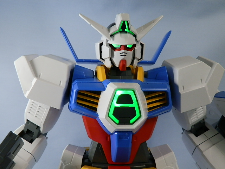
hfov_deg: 54.0
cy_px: 84
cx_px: 112
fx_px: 221
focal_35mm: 34
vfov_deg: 41.8
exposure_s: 1/30
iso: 200
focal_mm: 6.17
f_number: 3.5
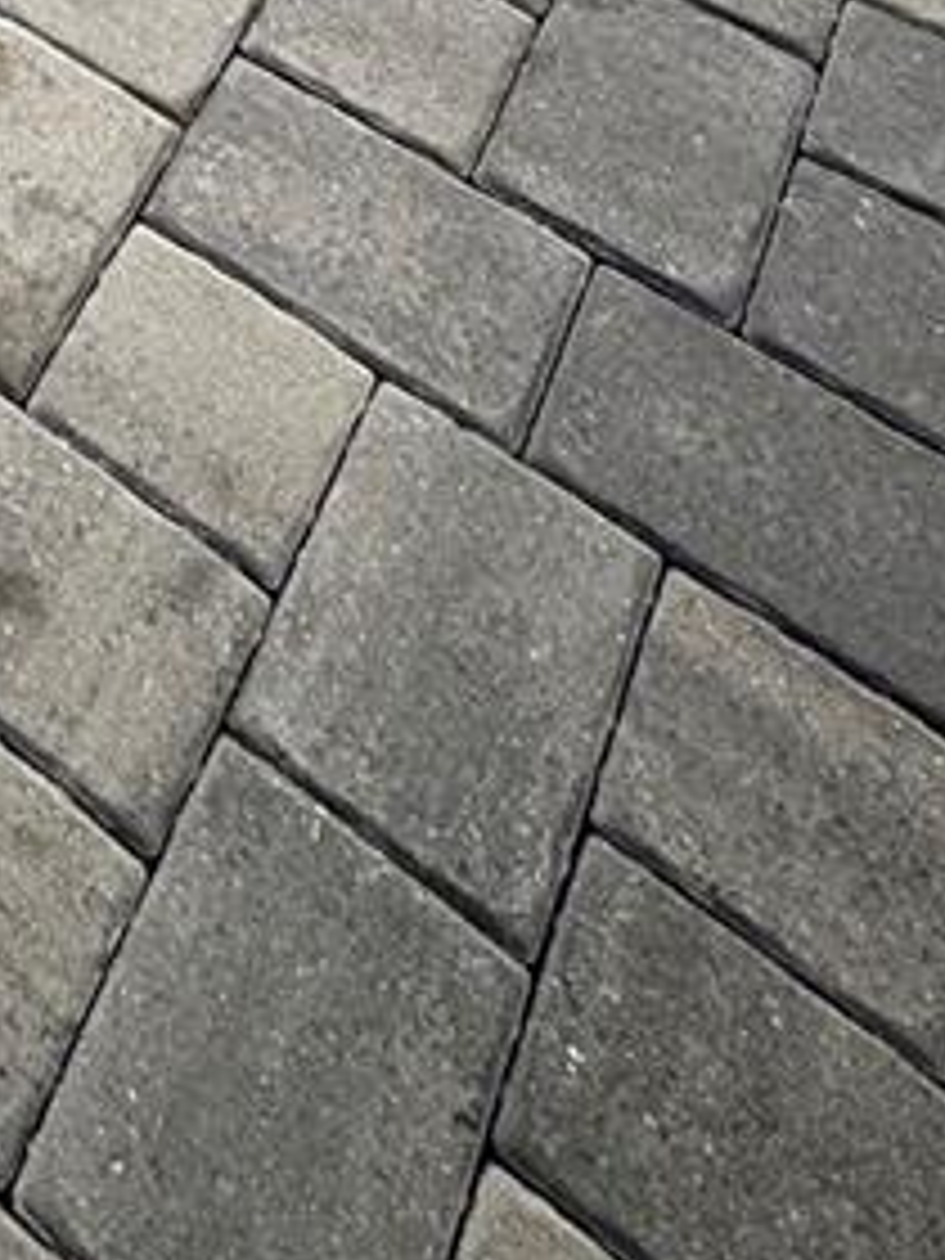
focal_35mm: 60
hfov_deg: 20.3
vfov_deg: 19.0
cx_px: -540
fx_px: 2184
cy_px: -1274
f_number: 2.2
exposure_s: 1/3390
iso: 50
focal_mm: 2.22
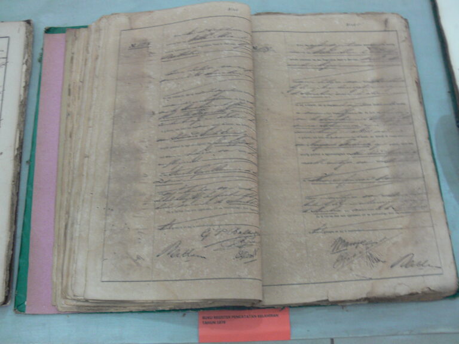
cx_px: 230
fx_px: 491
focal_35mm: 37
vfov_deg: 38.7
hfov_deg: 50.1
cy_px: 172
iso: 200
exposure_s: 1/10
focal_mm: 7.9
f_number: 2.8
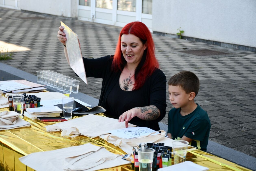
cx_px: 128
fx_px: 597
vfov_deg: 16.3
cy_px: 86
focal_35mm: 84
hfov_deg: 24.2
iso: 320
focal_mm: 56
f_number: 5.6
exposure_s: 1/250
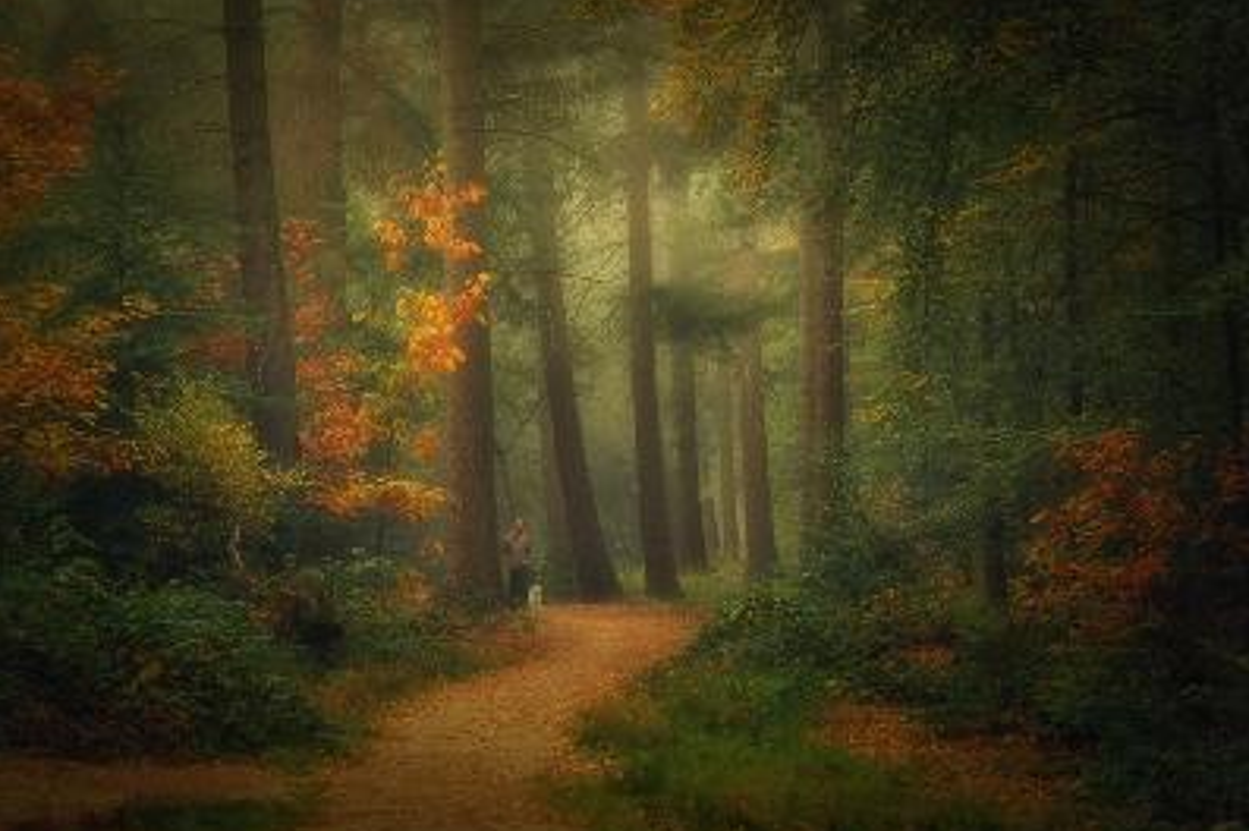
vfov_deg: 10.1
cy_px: 390
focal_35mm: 135
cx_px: 601
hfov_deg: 15.2
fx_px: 4680
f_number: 4.5
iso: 800
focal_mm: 119
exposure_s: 1/320
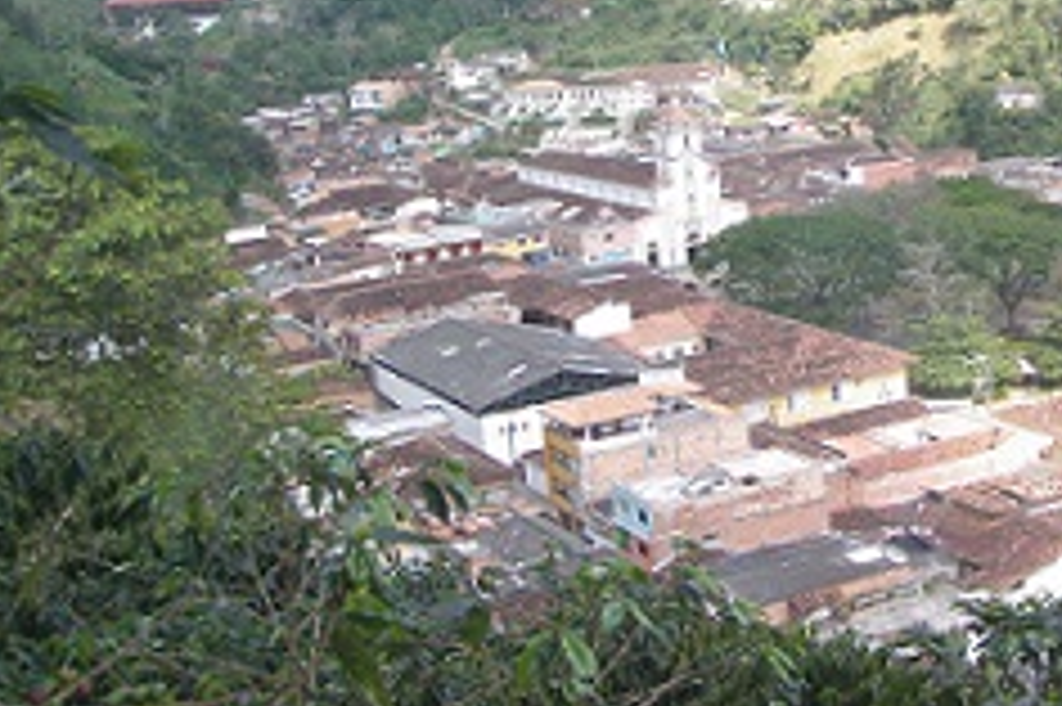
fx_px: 1798
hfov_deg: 32.2
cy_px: 200
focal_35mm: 61
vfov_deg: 22.1
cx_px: 806
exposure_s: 1/320
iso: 80
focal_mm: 6.7
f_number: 3.5
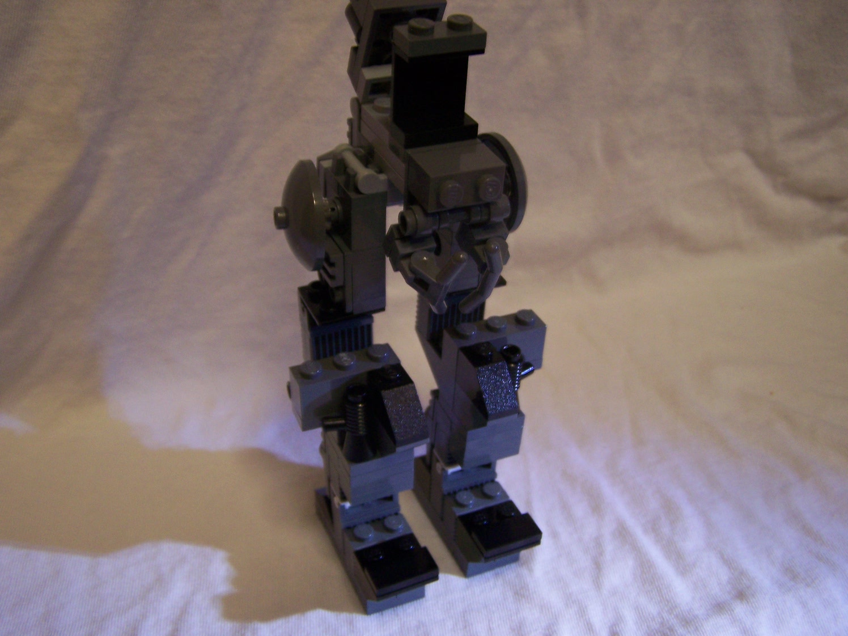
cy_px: 318
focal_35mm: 38
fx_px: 931
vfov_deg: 37.7
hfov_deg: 49.0
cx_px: 424
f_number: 2.8
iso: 160
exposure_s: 1/10
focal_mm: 6.3
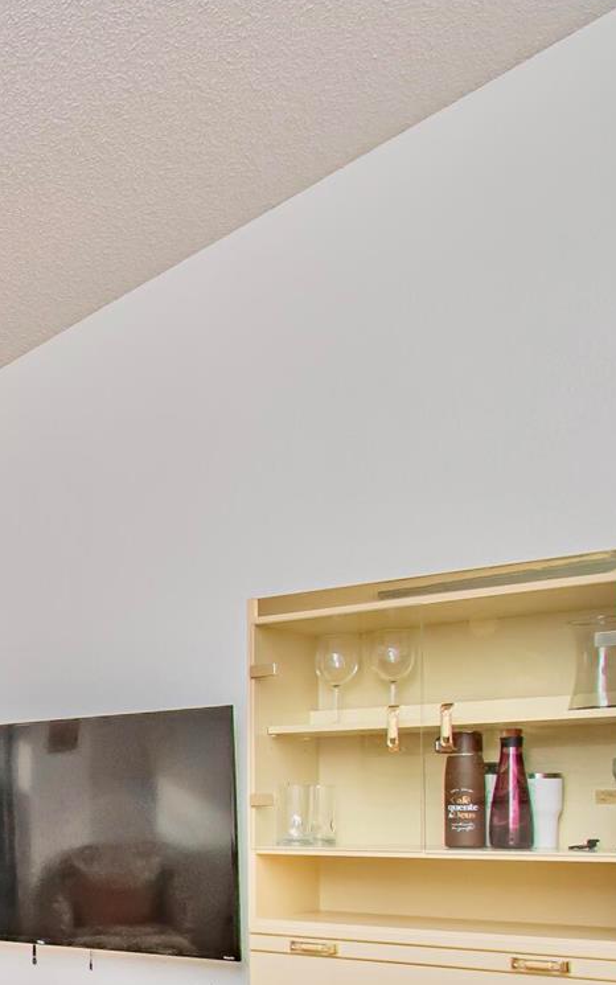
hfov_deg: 22.1
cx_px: -426
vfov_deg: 44.6
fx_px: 1128
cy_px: 803
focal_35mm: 42
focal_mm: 10
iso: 800
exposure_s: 1/60
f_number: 8
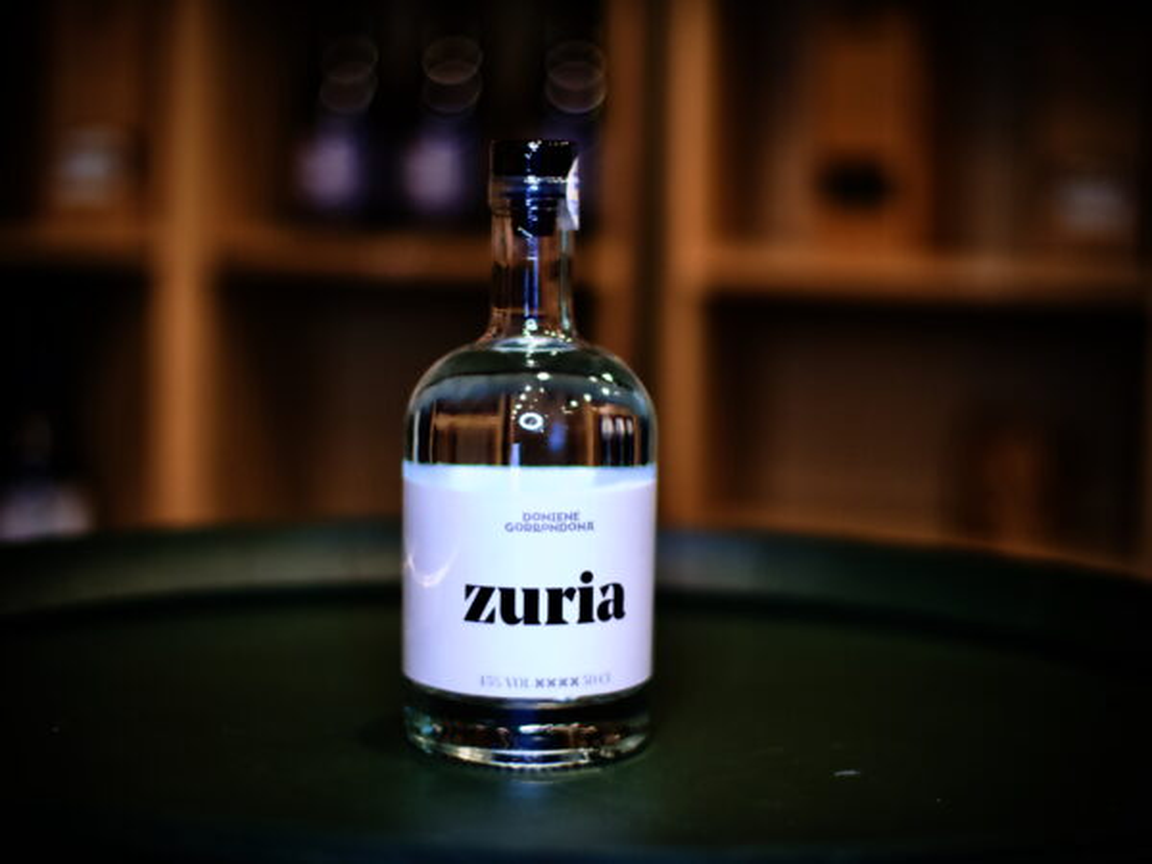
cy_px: 432
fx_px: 2130
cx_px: 576
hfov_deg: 30.3
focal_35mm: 64
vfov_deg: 22.9
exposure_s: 1/800
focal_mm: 32
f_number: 1.6
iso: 2000
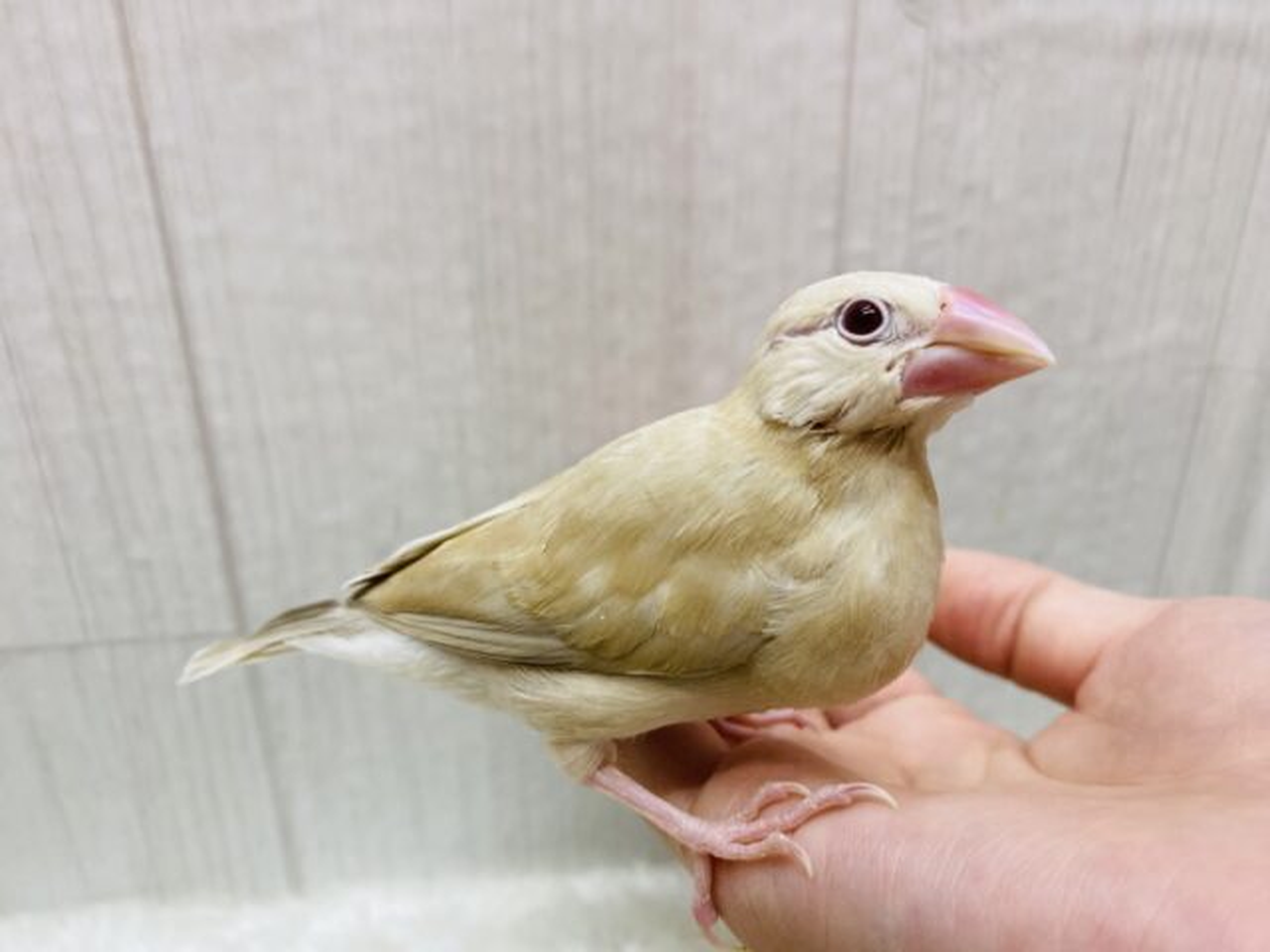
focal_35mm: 25
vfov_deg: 54.9
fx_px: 917
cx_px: 635
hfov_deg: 69.4
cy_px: 476
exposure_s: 1/100
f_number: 1.8
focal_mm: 4.25
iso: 80
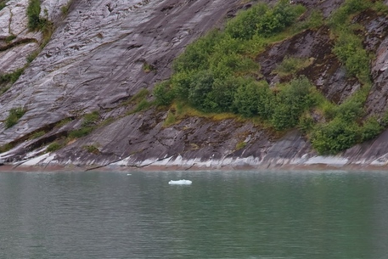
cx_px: 51
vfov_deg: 4.1
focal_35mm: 336
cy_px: 235
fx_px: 3622
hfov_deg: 6.1
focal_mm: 120
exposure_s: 1/250
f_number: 4
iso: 110
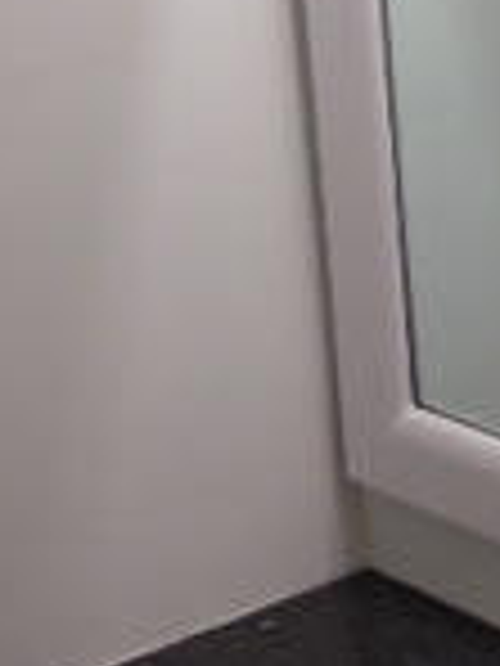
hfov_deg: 10.3
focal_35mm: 143
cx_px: 410
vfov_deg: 13.7
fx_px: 2754
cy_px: 616
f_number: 2.4
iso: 50
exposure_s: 1/30
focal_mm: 4.12
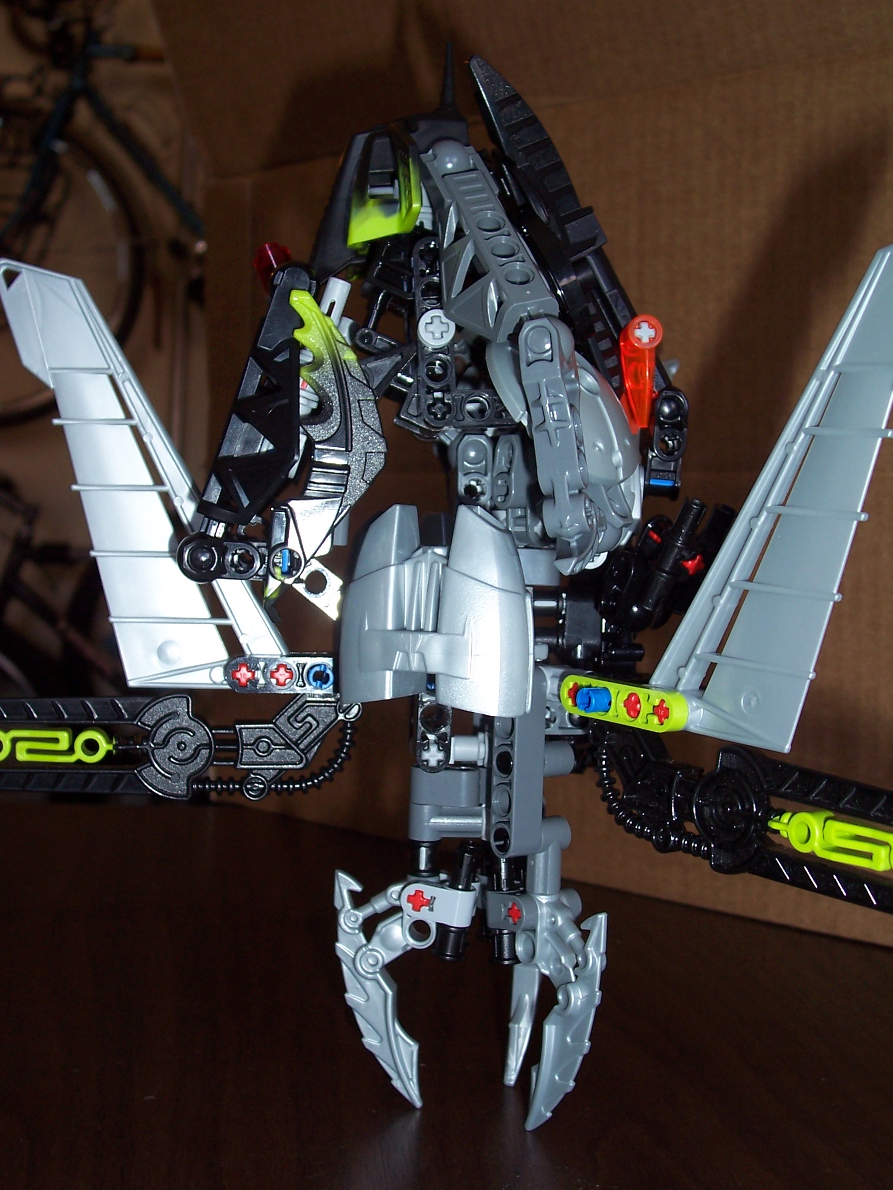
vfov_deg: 44.8
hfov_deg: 34.3
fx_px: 1445
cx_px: 446
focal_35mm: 42
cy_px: 595
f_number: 3
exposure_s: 1/60
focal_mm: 7
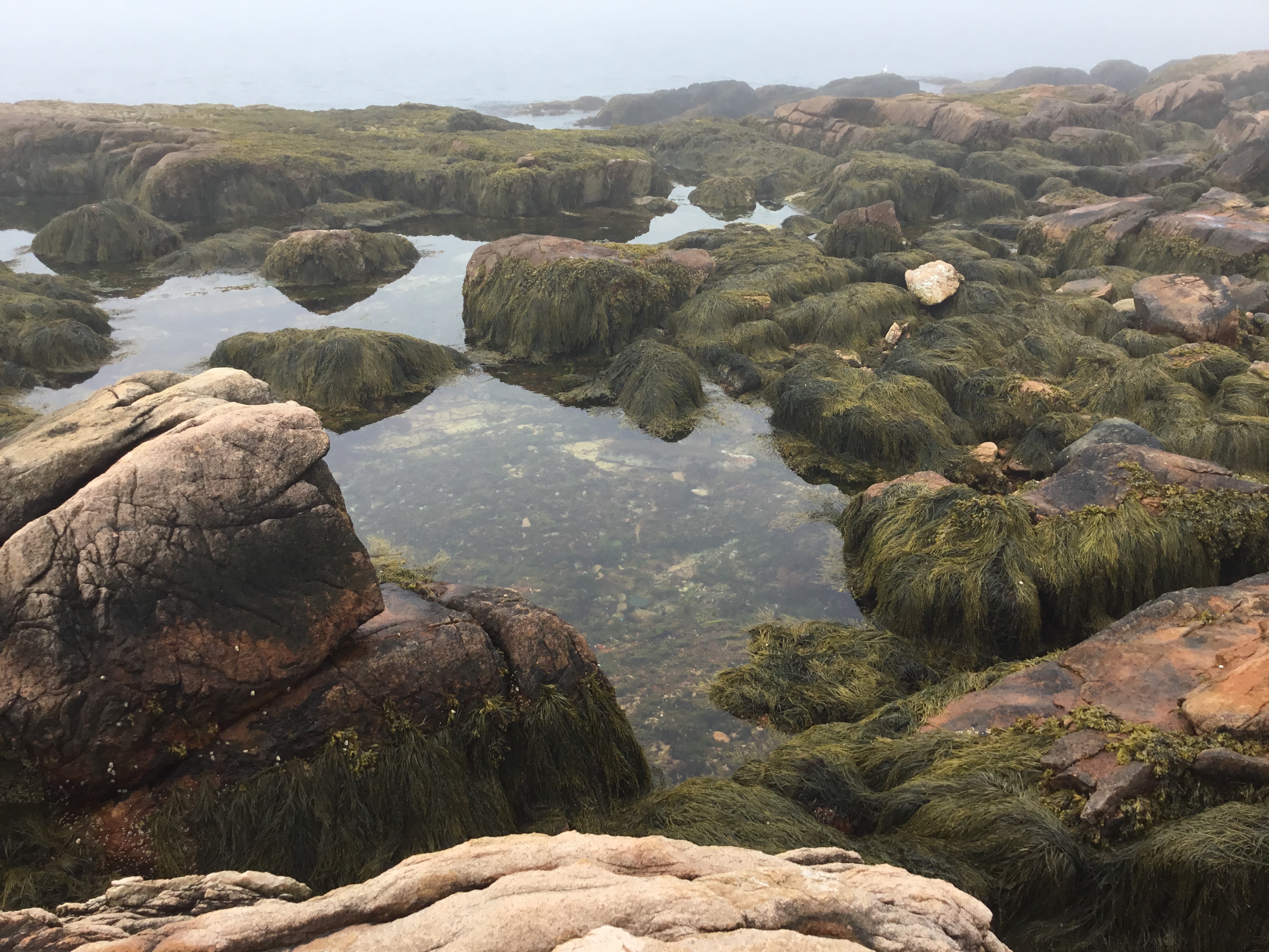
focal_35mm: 31
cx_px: 634
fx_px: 1136
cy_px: 476
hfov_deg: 58.4
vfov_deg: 45.4
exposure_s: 1/627
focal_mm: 3.3
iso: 25
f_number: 2.4
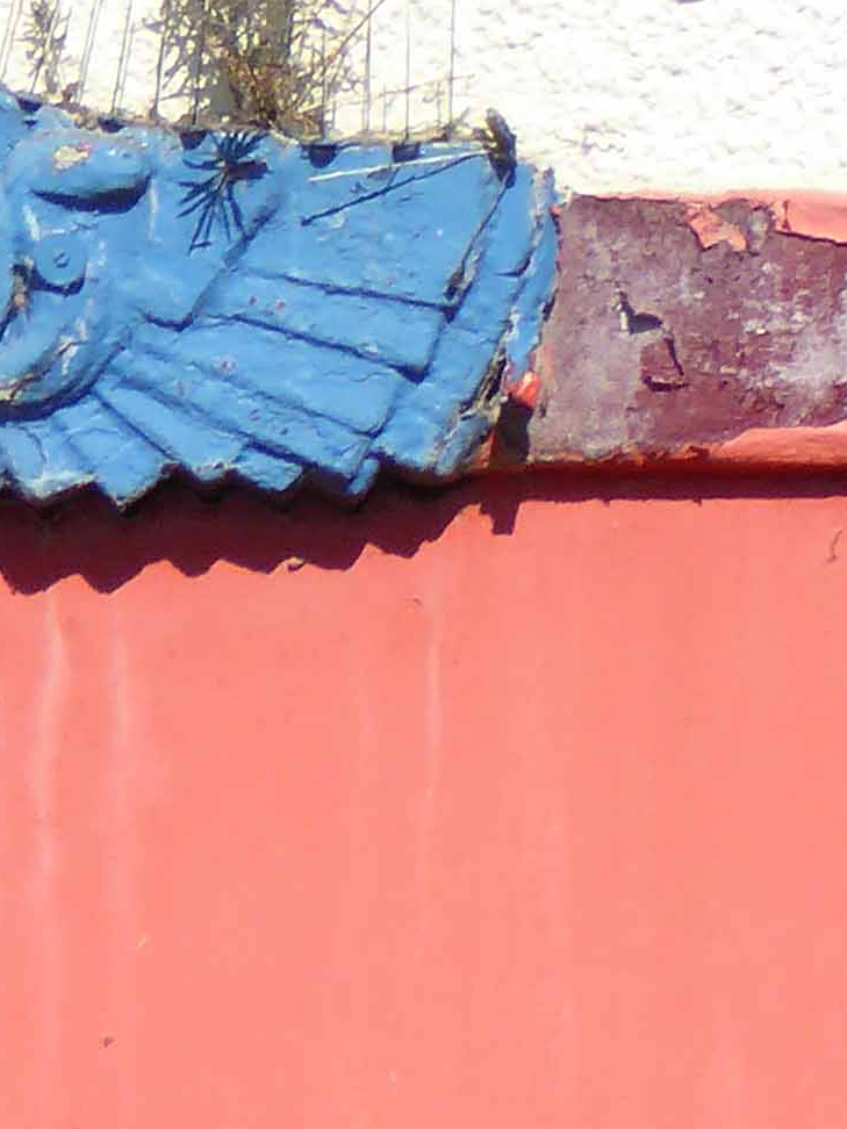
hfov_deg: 2.8
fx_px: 17585
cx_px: -110
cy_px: 2656
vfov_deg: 3.6
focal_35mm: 539
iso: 100
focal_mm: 17.5
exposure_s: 1/400
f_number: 5
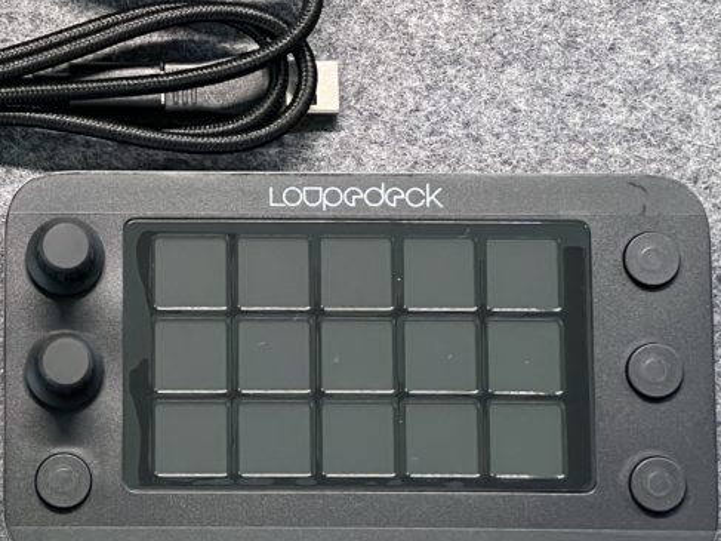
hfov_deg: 12.1
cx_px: 24
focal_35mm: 162
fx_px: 3373
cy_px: 234
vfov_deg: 9.2
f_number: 2.8
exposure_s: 1/60
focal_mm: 9
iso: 640
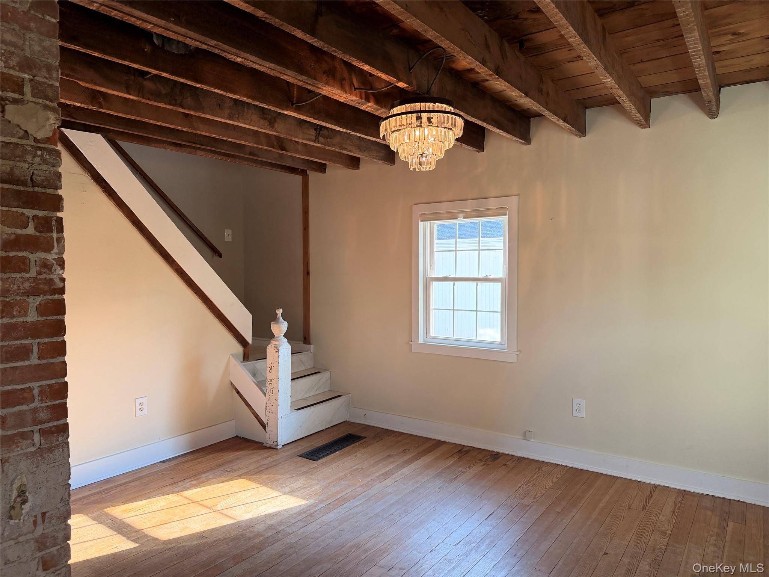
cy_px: 288
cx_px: 384
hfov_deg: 71.6
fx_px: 533
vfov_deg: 56.8
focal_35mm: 24
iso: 200
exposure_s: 1/153
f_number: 1.78
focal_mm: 6.76
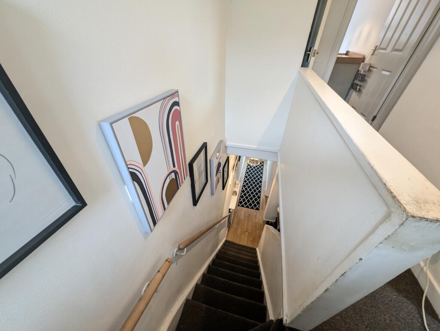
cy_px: 166
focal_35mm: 12
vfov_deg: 94.6
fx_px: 153
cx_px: 220
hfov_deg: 110.5
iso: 496
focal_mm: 2.23
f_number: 1.95
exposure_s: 1/45.2
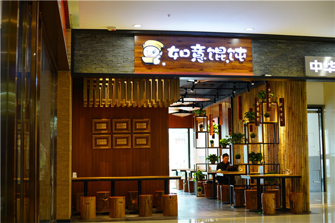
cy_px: 112
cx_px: 168
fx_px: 465
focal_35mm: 50
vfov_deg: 27.0
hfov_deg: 39.6
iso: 1250
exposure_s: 1/160
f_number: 3.5
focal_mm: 50
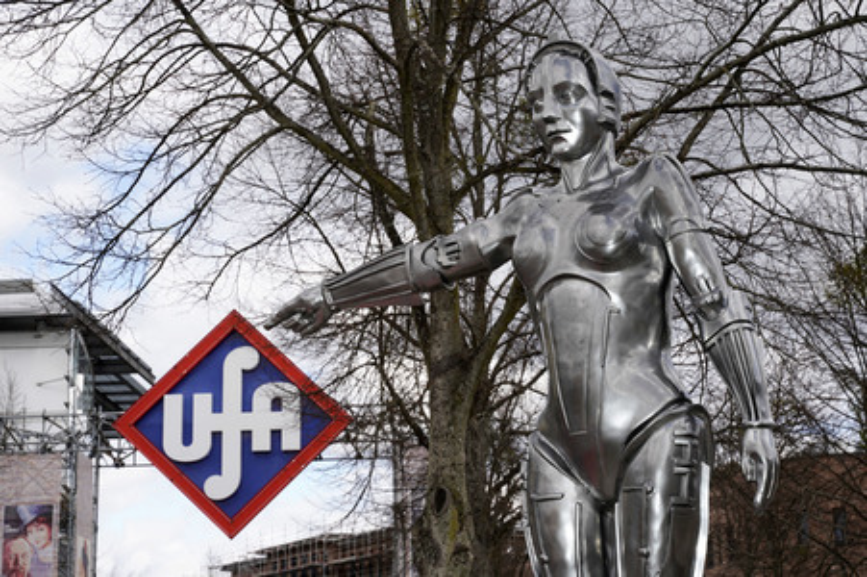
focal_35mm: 68
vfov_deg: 20.0
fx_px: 1636
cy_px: 288
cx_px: 434
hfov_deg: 29.7
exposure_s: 1/160
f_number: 11
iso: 160
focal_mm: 68
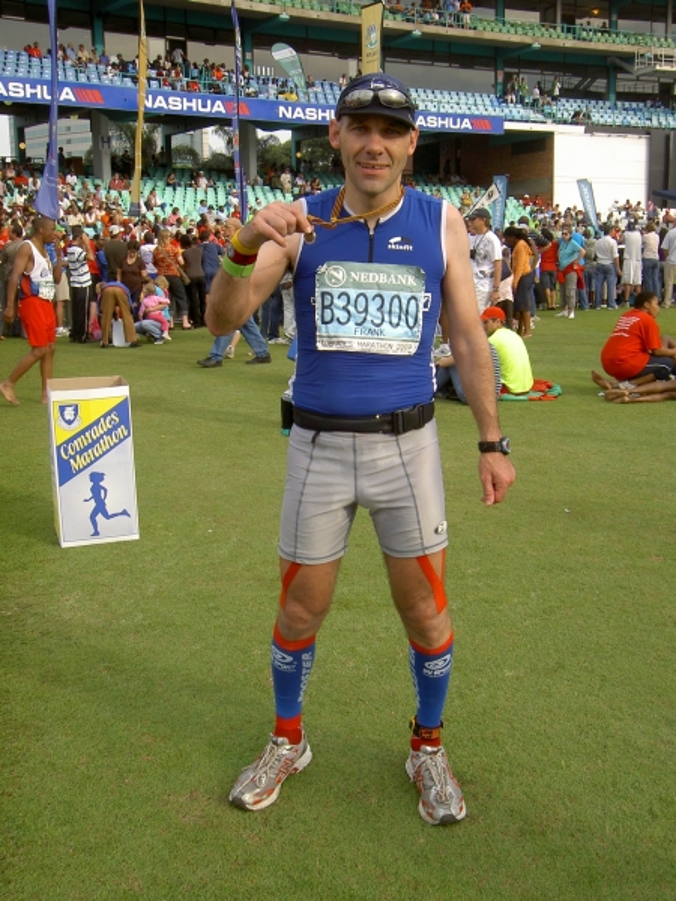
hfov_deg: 37.7
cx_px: 338
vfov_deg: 49.0
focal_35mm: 38
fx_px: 989
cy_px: 450
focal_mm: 6.3
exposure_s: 1/125
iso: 50
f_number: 4.9
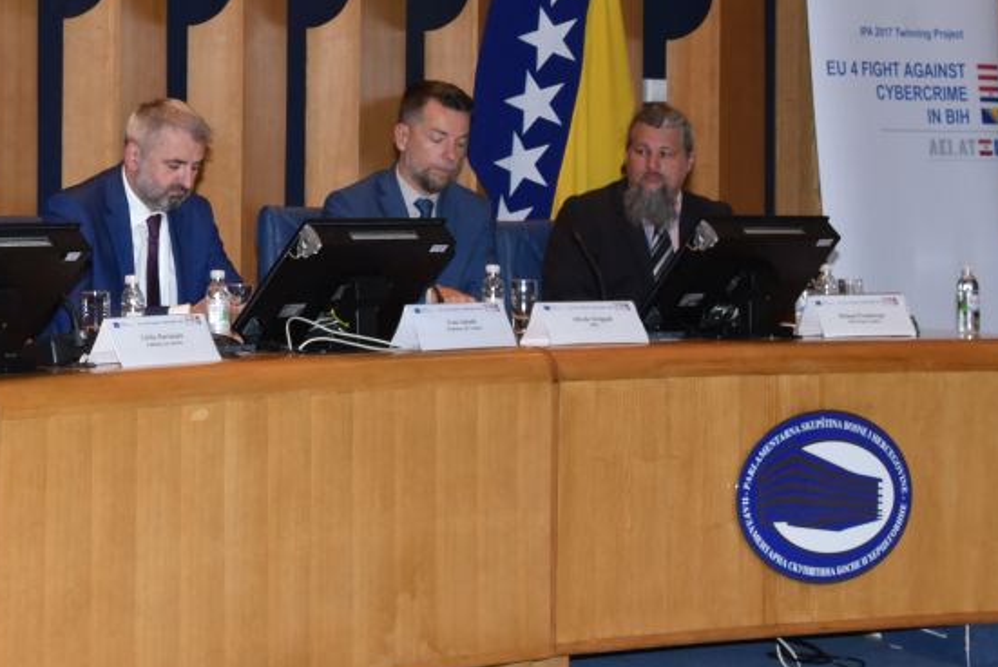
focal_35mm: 100
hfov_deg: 19.8
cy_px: -14
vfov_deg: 13.5
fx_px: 2774
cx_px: -9
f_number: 8
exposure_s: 1/60
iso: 1600
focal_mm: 46
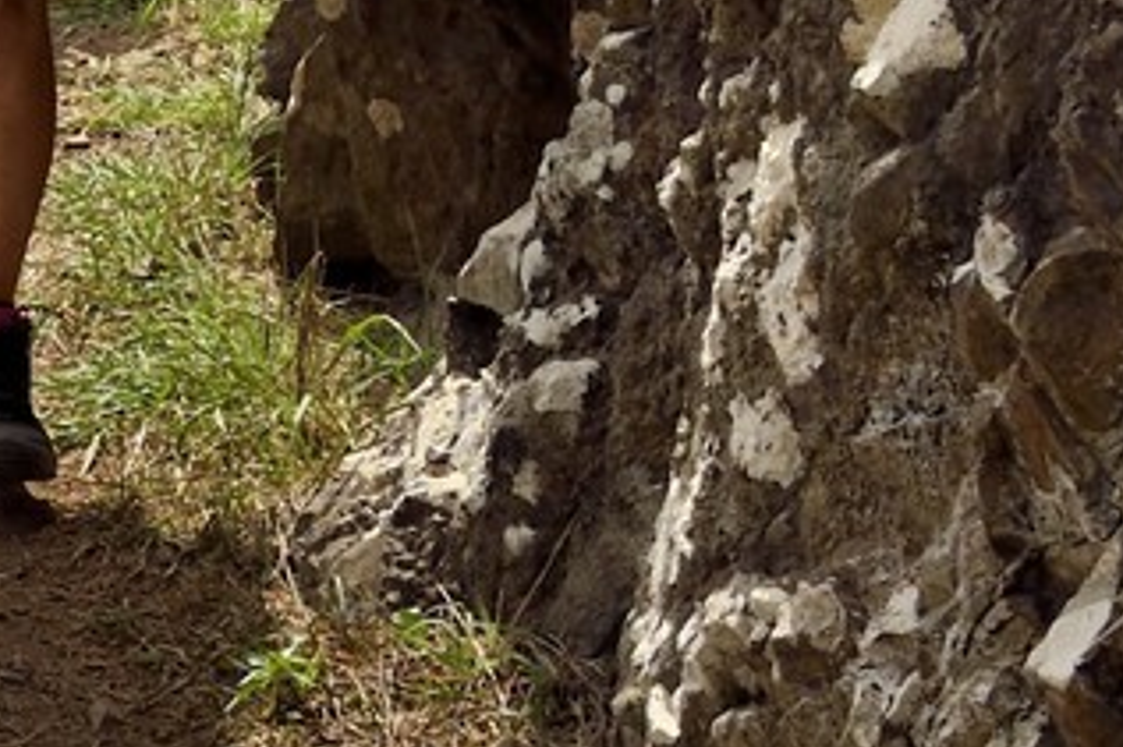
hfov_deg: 13.5
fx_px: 3772
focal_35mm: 121
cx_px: -1385
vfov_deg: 10.8
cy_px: -471
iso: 400
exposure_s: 1/500
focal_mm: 24
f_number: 11
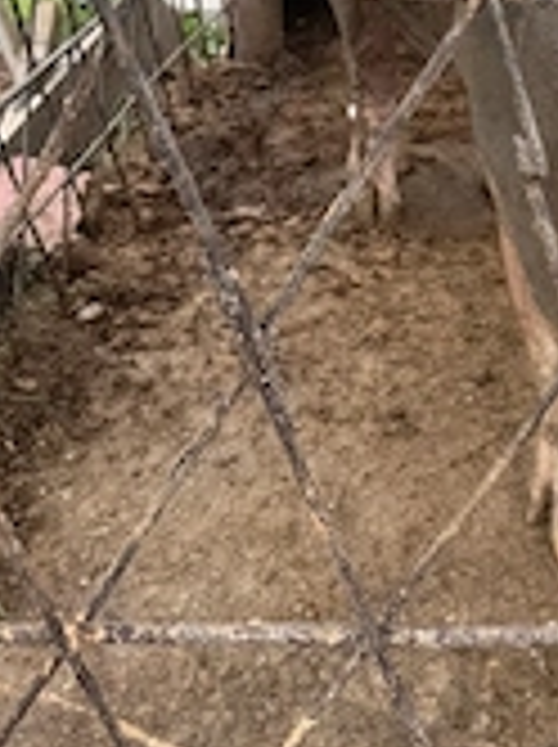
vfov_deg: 32.5
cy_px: 171
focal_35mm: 58
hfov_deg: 23.3
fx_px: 1250
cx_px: 644
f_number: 1.78
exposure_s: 1/567
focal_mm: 6.76
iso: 80
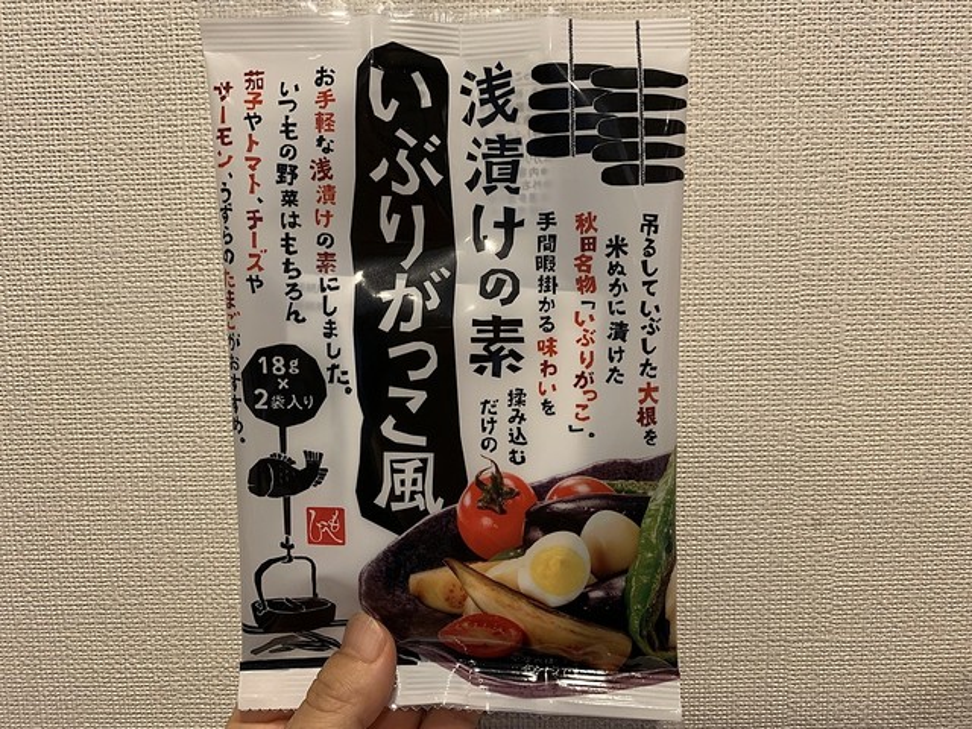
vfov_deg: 53.1
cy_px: 364
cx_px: 486
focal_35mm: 26
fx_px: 730
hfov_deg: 67.3
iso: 160
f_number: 1.8
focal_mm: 4.25
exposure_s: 1/50
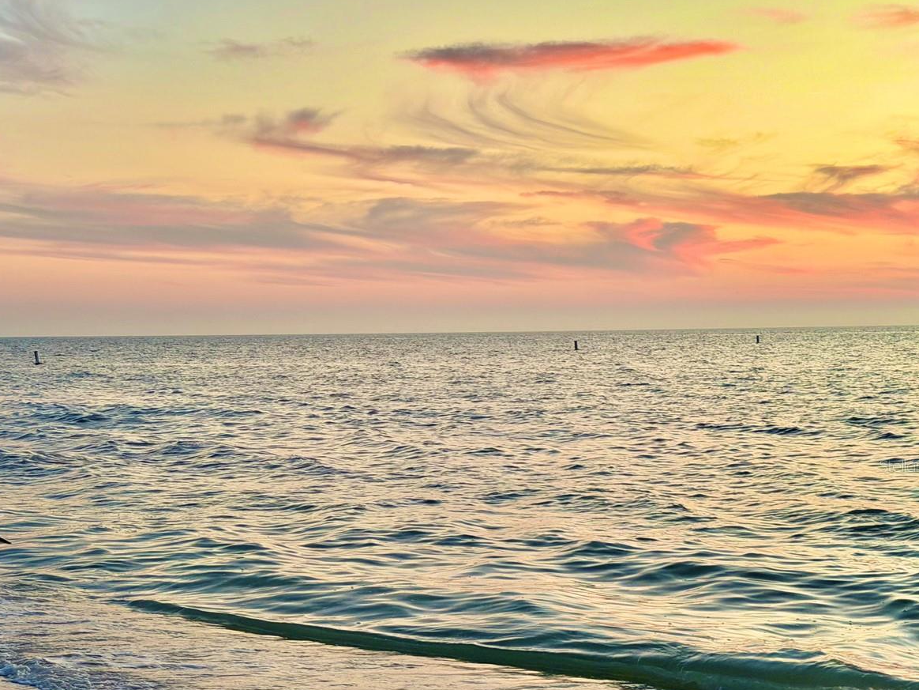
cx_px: 322
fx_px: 1752
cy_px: 466
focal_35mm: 66
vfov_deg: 22.2
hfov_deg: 29.2
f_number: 1.78
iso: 100
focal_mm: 6.76
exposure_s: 1/87
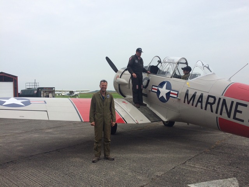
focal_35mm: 29
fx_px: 209
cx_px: 124
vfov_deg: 48.2
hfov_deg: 61.7
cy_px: 94
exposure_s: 1/805
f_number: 2.2
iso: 32
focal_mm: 4.15
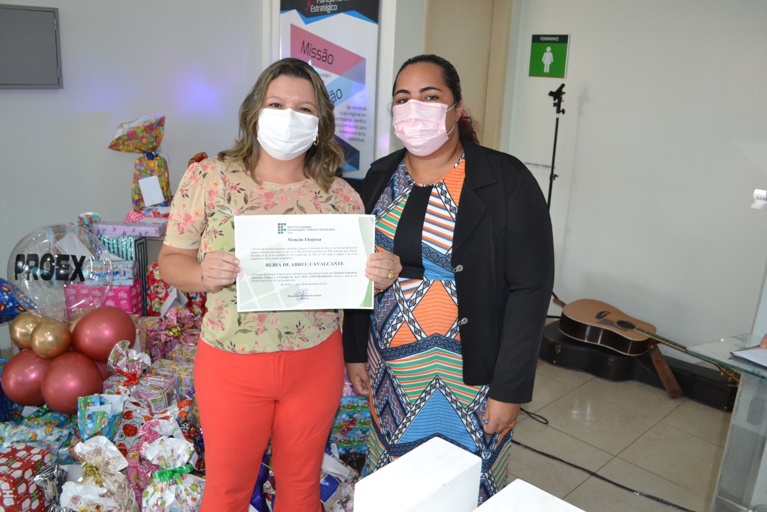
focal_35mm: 30
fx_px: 639
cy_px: 256
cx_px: 384
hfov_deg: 61.9
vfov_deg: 43.6
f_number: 3.8
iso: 1250
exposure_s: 1/60
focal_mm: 20
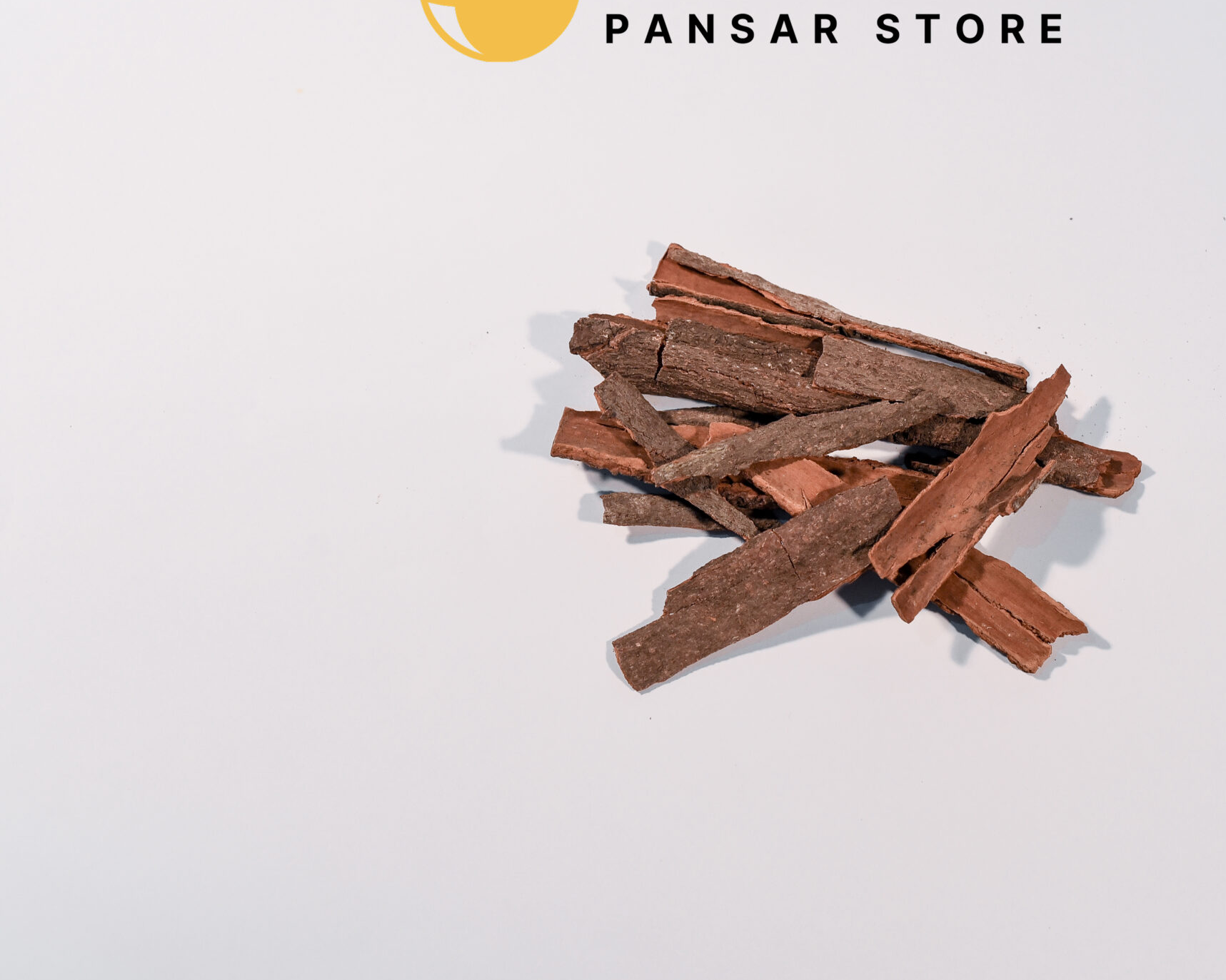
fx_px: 2540
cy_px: 418
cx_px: 788
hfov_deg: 27.0
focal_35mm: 70
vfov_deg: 21.8
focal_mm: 50
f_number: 5
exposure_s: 1/200
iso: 1000
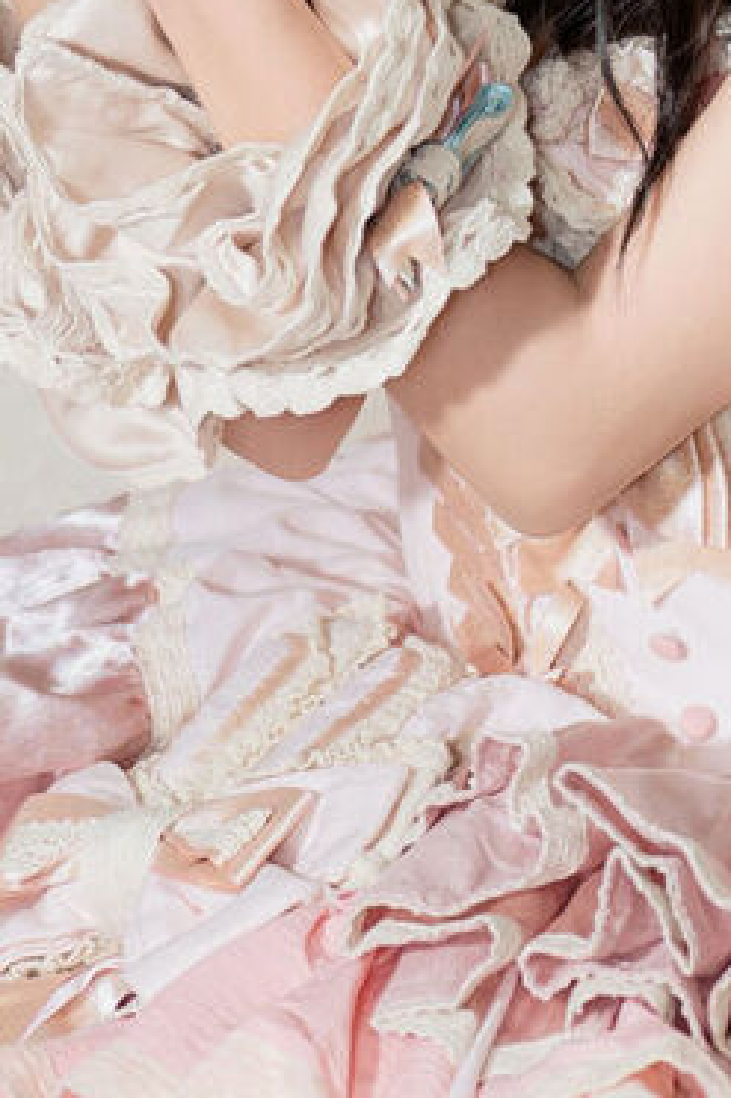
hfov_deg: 4.6
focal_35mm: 297
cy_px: -170
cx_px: 843
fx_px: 9054
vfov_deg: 6.9
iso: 800
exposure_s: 1/200
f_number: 3.2
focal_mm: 70
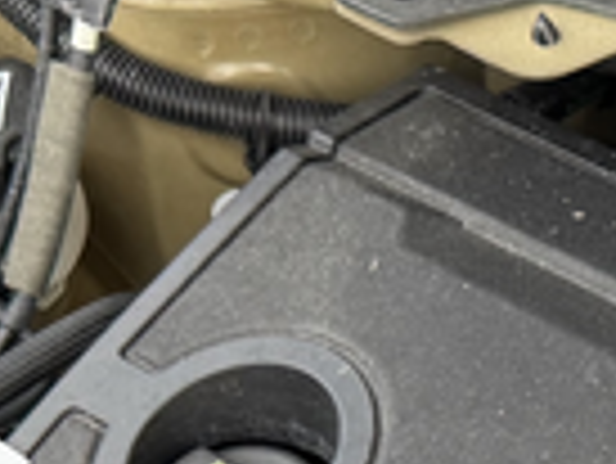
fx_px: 2939
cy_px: 975
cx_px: 886
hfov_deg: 11.5
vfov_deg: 8.5
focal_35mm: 165
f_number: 1.78
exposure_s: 1/121
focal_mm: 6.76
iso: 100
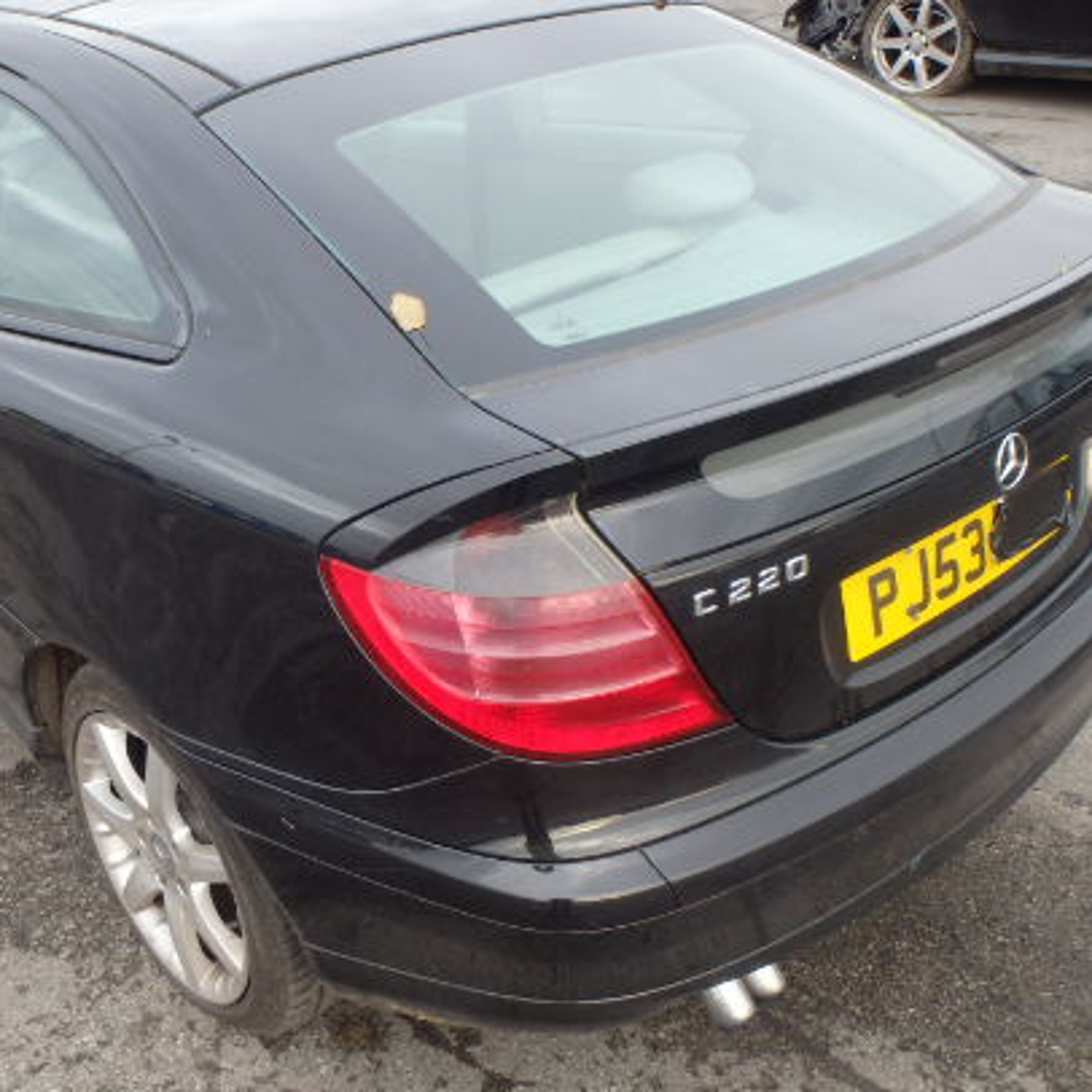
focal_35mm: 39
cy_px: 554
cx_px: 363
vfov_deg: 42.8
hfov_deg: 42.3
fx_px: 1392
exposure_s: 1/60
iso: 125
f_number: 3.9
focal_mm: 5
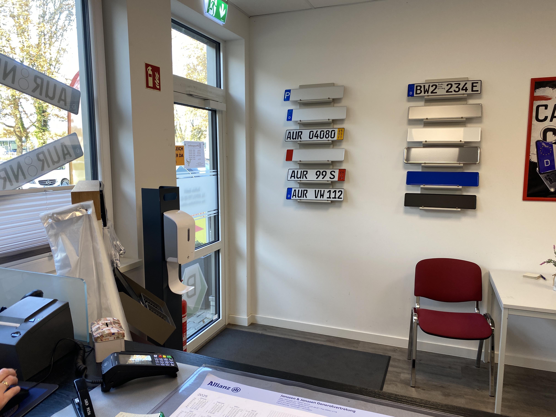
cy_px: 208
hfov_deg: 67.3
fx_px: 418
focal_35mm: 26
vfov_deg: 53.1
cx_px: 278
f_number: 1.8
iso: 40
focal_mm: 4.25
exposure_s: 1/100
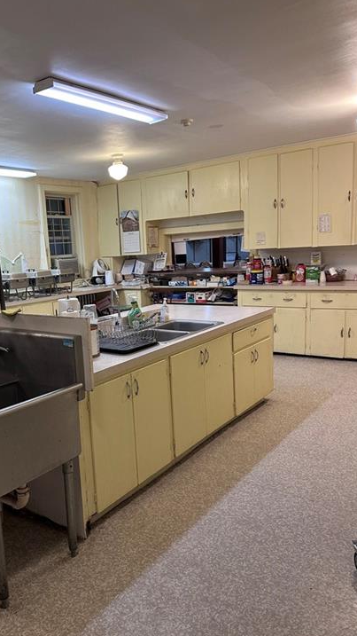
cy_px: 331
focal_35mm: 28
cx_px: 125
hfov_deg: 41.0
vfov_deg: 67.9
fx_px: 471
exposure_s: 1/60
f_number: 1.78
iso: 250
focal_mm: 6.86
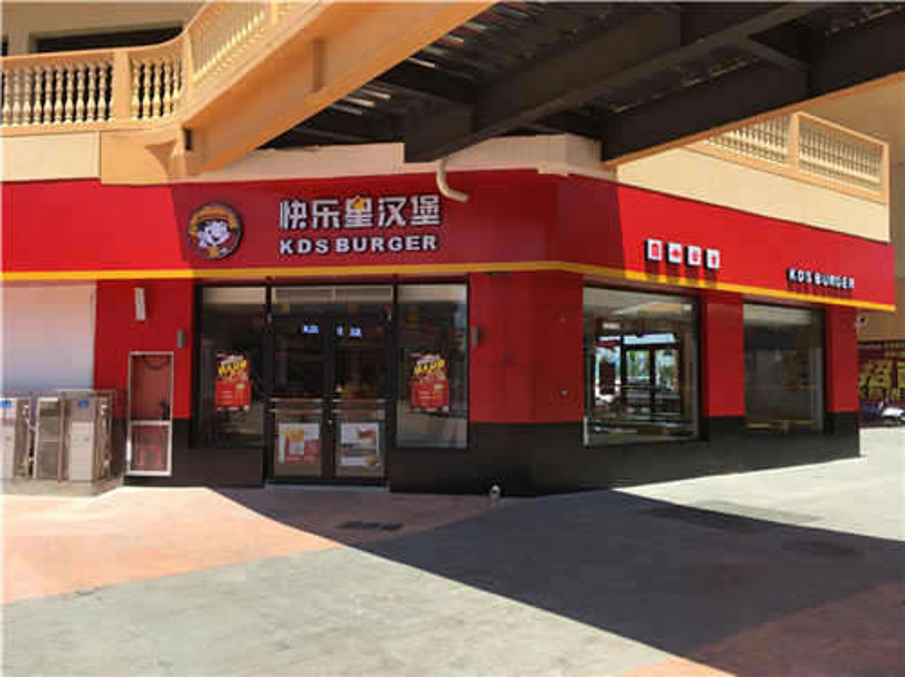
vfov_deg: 48.2
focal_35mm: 29
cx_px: 452
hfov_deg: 61.7
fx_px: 757
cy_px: 338
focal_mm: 4.15
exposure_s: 1/1012
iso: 25
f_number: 2.2
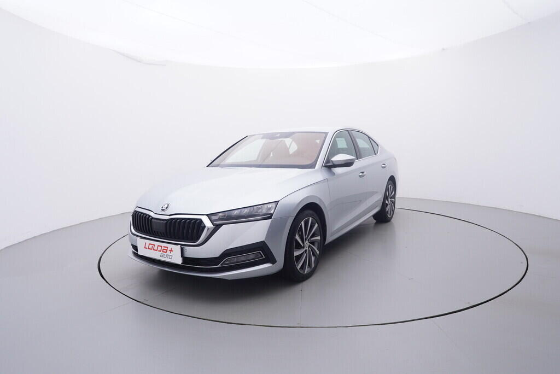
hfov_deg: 77.3
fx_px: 350
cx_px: 280
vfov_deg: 56.2
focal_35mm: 22
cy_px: 187
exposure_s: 1/80
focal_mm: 15
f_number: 5
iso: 200
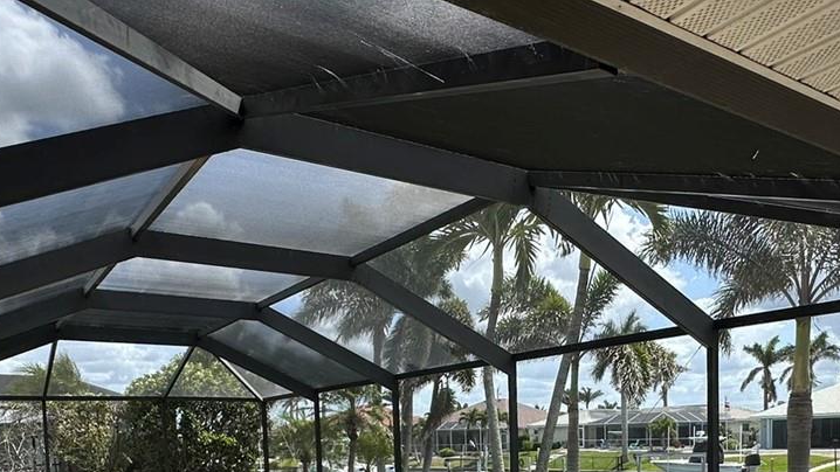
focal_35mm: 34
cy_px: 494
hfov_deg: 57.7
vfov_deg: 31.5
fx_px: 757
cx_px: 488
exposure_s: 1/1182
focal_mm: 2.22
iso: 50
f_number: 2.2
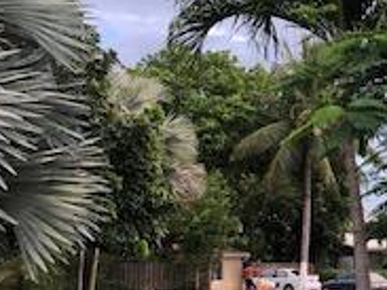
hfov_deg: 17.9
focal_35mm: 98
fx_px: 1095
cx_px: 579
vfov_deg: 15.0
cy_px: 229
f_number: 1.8
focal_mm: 3.99
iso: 40
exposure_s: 1/120
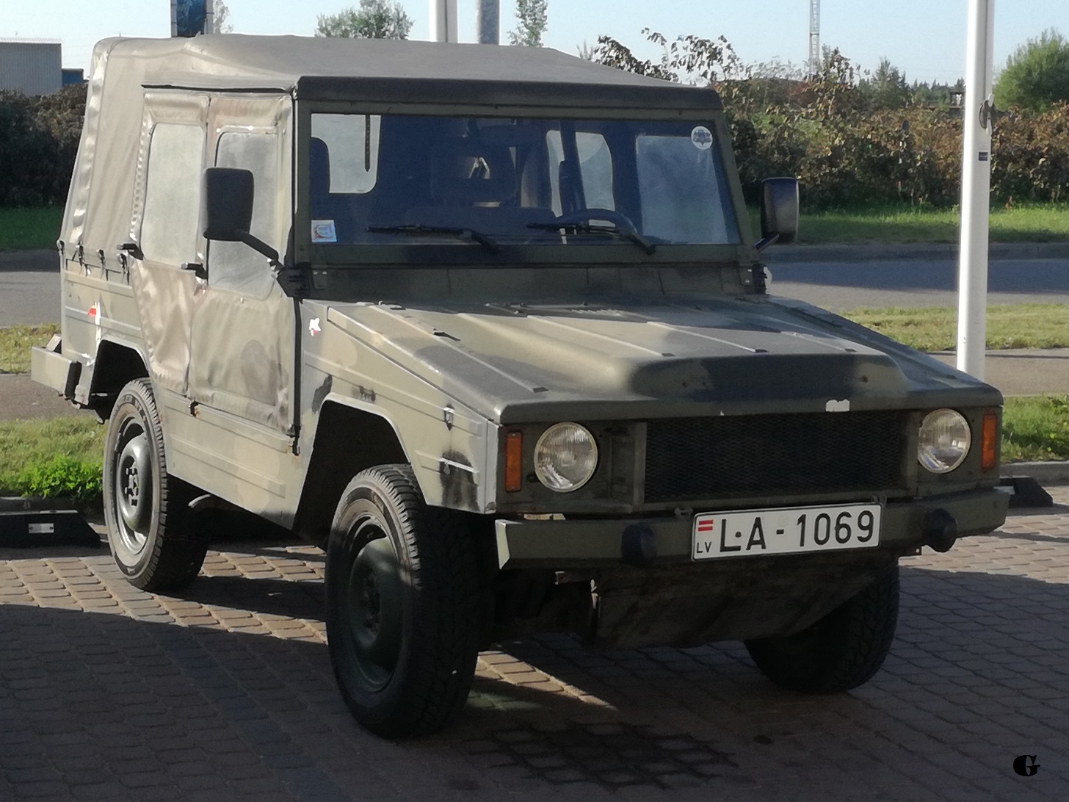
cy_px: 401
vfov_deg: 20.2
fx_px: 2254
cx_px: 534
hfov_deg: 26.7
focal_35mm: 73
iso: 50
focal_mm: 3.79
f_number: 2
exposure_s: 1/792
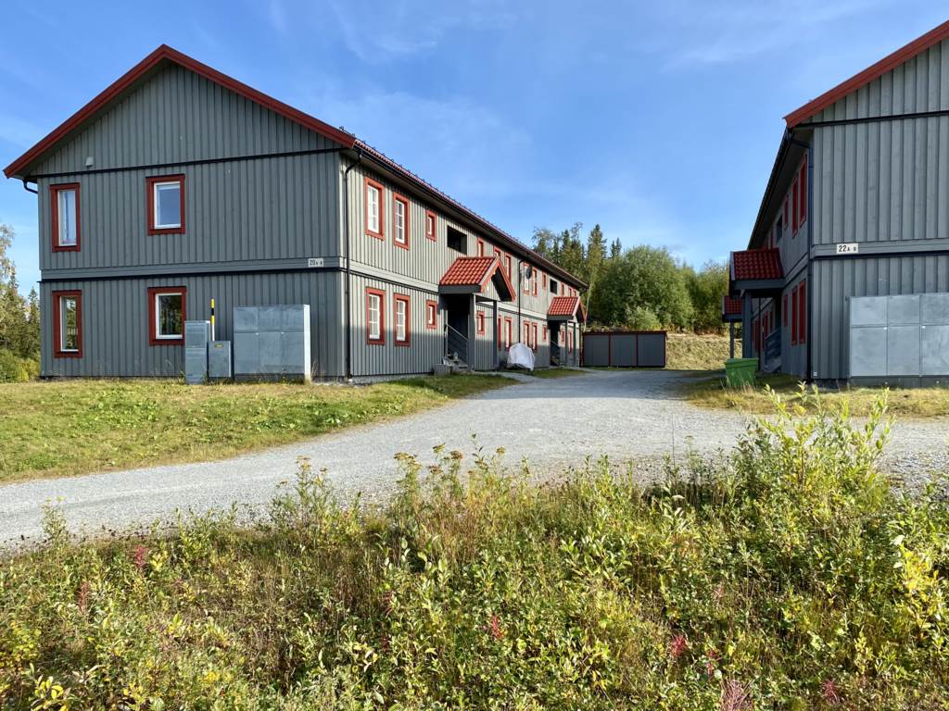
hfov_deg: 67.3
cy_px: 356
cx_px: 474
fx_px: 713
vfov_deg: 53.1
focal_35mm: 26
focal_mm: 4.25
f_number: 1.8
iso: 32
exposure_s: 1/1504
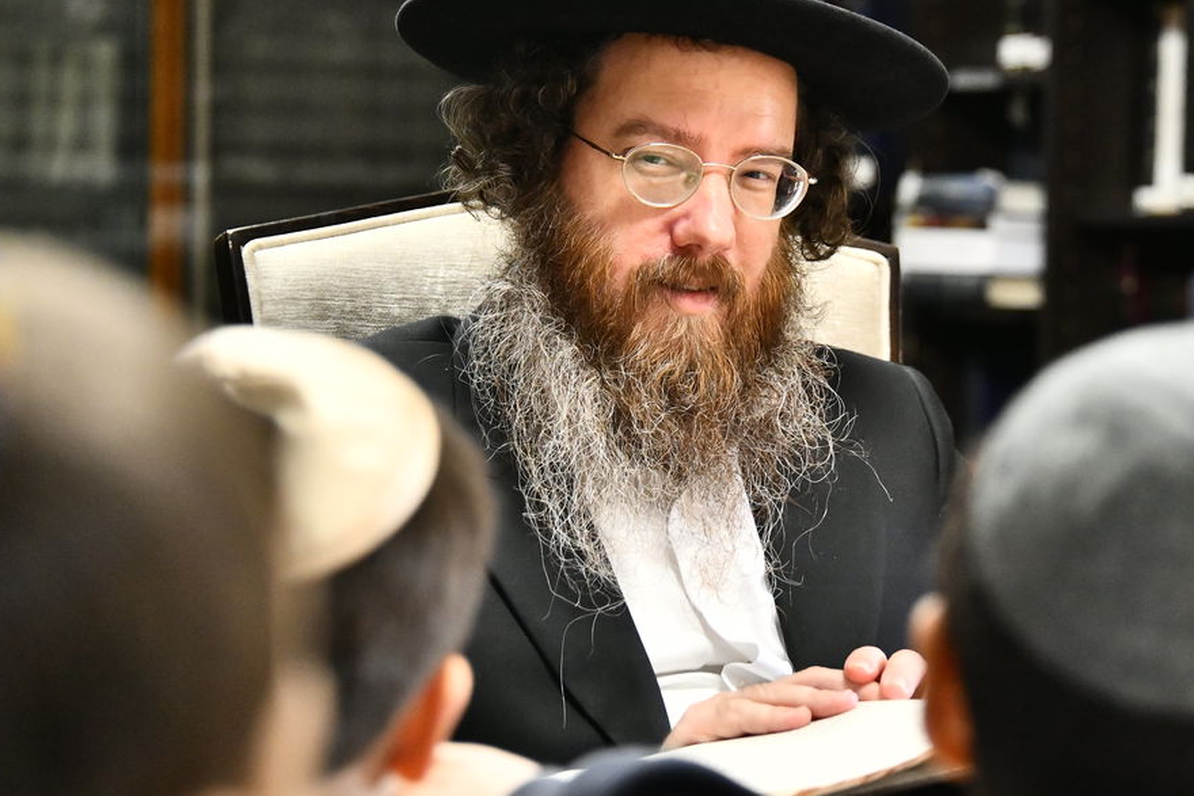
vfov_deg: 7.1
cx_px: 673
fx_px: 6435
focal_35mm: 194
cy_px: 336
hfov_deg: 10.6
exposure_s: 1/125
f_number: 5.6
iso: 3200
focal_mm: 122
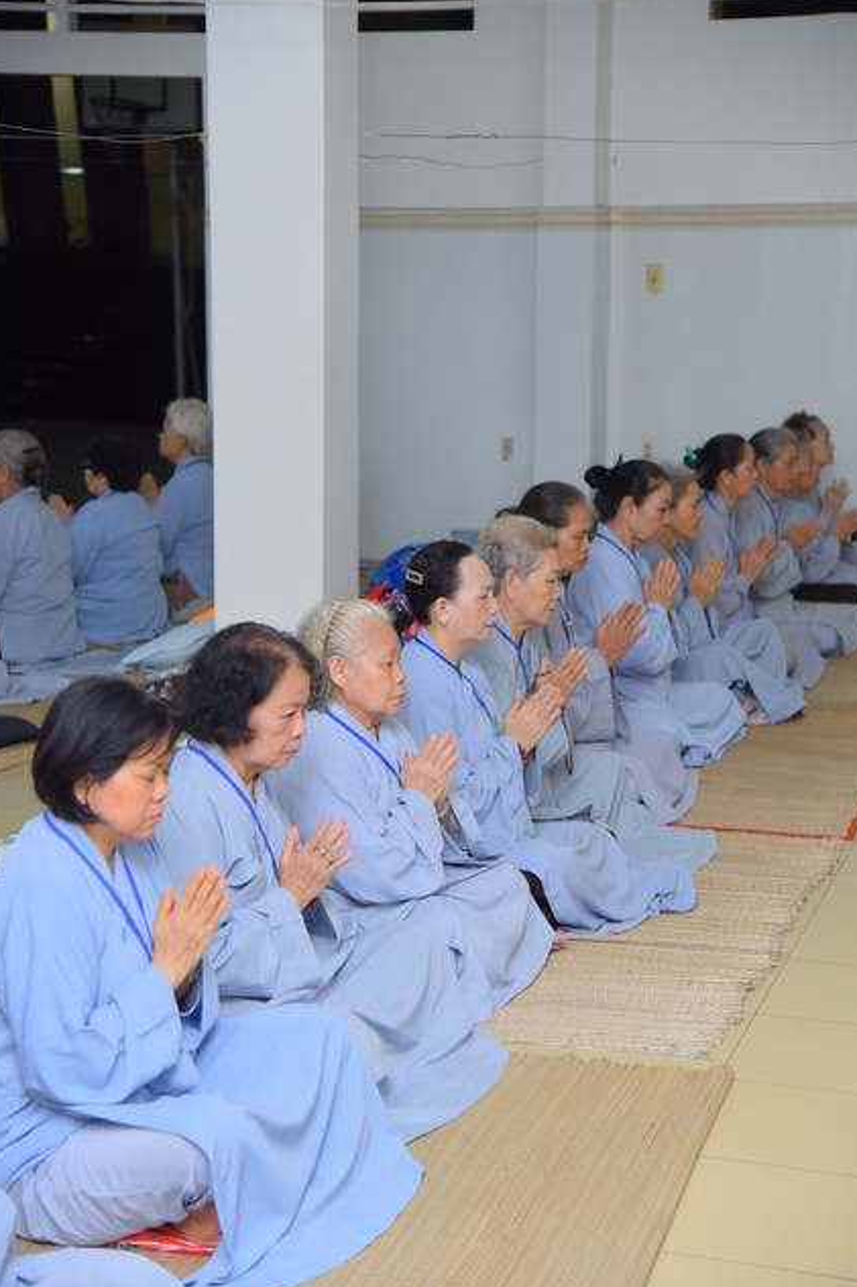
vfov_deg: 28.1
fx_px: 2572
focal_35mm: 72
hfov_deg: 18.9
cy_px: 637
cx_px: 431
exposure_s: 1/100
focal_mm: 70
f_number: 4.5
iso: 1000
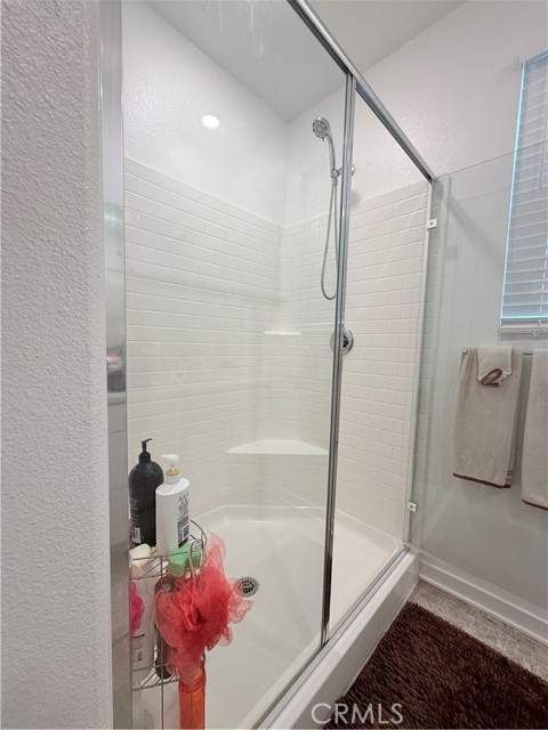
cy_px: 365
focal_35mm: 14
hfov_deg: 85.7
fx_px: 296
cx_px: 274
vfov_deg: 102.1
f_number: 2.2
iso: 200
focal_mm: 2.22
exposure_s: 1/120
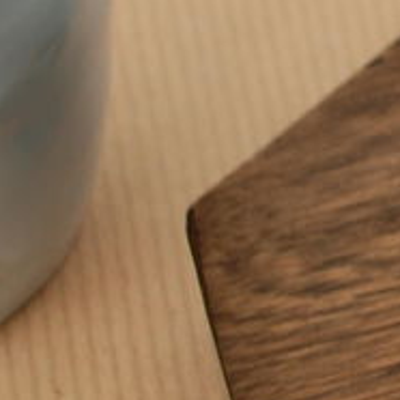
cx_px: 1234
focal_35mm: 323
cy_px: -256
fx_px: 4224
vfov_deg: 5.4
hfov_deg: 5.1
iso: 100
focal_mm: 35
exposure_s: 1/60
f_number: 4.5
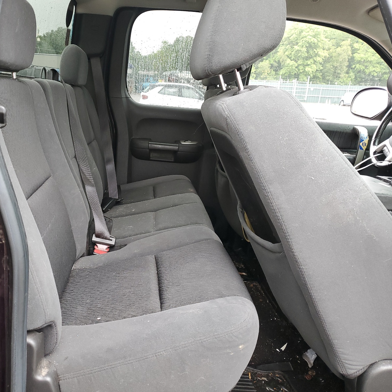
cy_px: 195
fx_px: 397
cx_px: 146
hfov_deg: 52.0
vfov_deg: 52.5
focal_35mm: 31
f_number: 1.5
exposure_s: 1/60.2
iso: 86
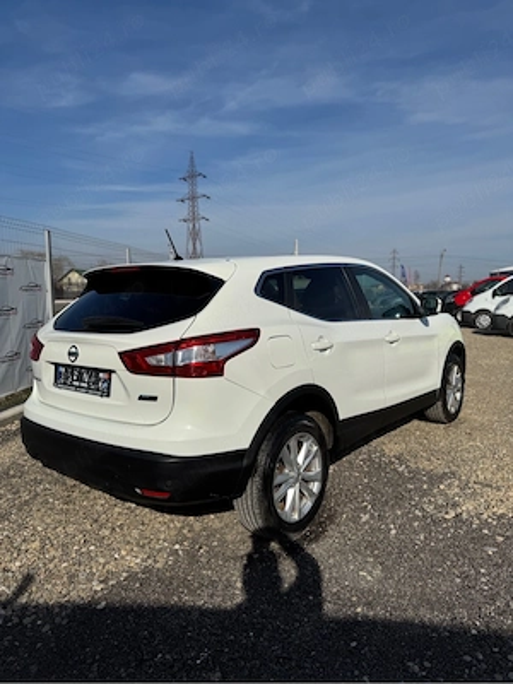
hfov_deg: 56.8
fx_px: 474
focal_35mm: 24
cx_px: 256
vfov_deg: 71.6
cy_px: 342
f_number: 1.78
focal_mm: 6.76
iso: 80
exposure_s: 1/12346
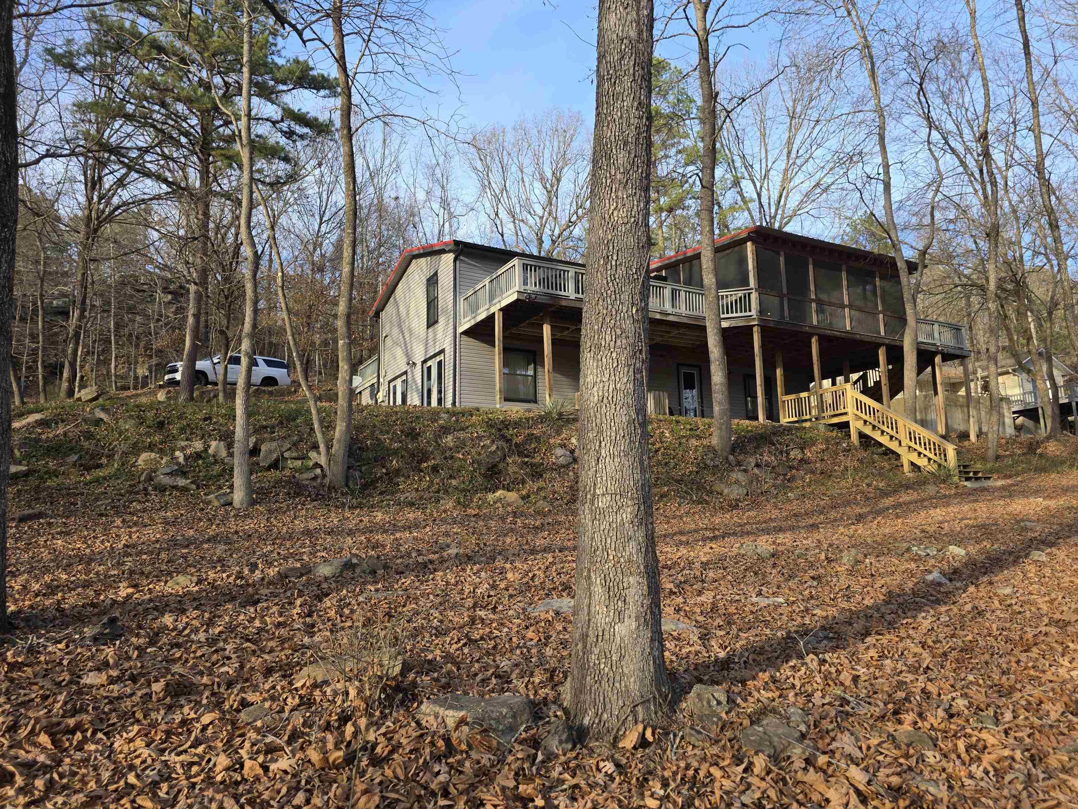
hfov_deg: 71.6
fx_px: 747
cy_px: 409
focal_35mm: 24
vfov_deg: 56.8
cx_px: 520
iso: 80
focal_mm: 6.3
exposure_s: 1/1307
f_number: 1.7
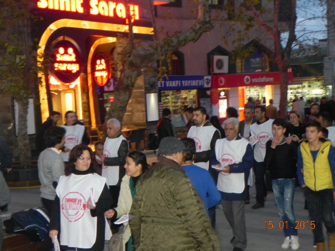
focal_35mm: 66
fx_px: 639
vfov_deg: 22.3
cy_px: 126
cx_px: 168
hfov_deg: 29.4
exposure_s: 1/30
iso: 616
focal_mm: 11.8
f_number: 3.5
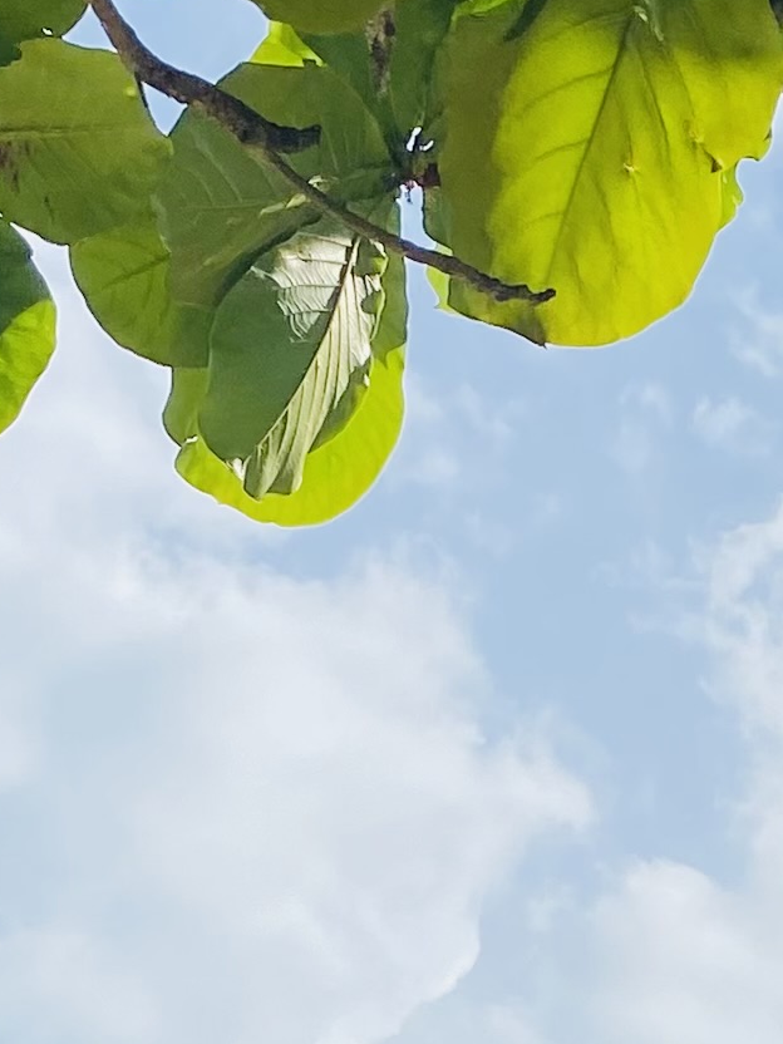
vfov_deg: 13.5
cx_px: 875
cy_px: 2059
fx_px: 3800
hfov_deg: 11.6
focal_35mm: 126
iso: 32
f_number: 1.8
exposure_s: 1/3125
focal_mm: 4.25
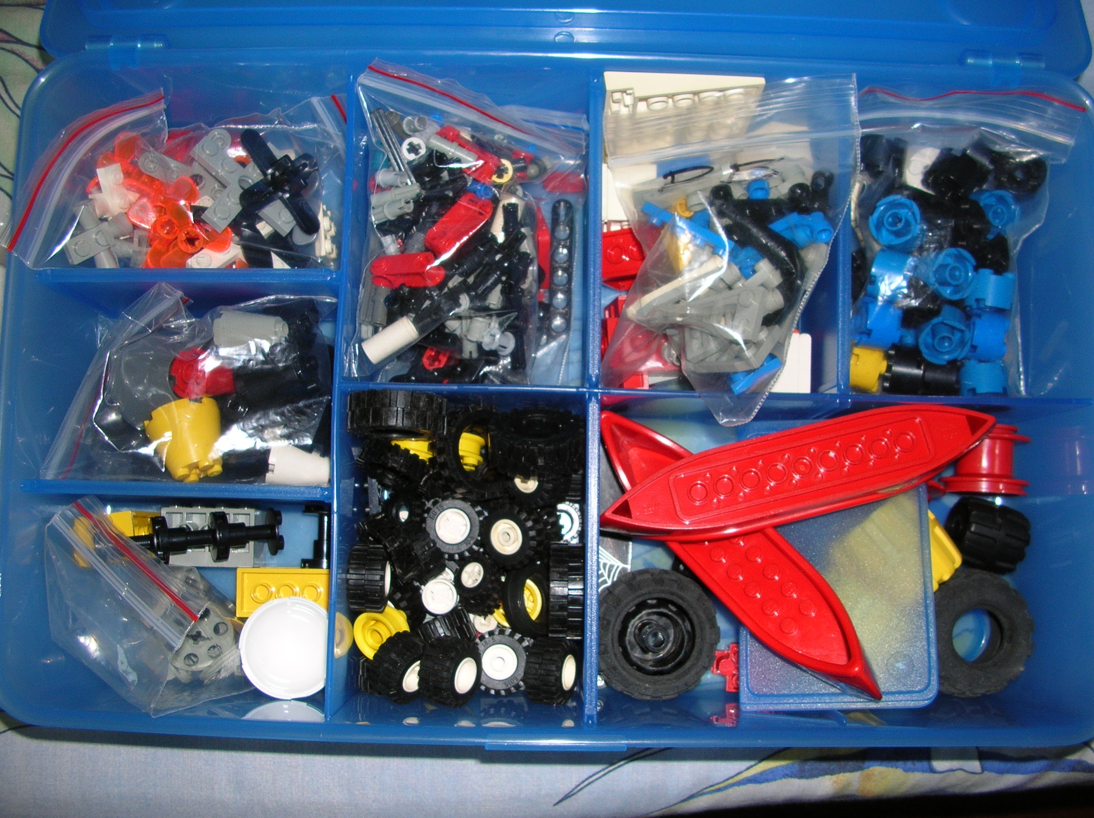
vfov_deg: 40.6
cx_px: 547
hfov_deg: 52.7
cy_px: 409
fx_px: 1105
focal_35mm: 35
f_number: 2.8
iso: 50
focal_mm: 5.8
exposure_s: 1/60.1
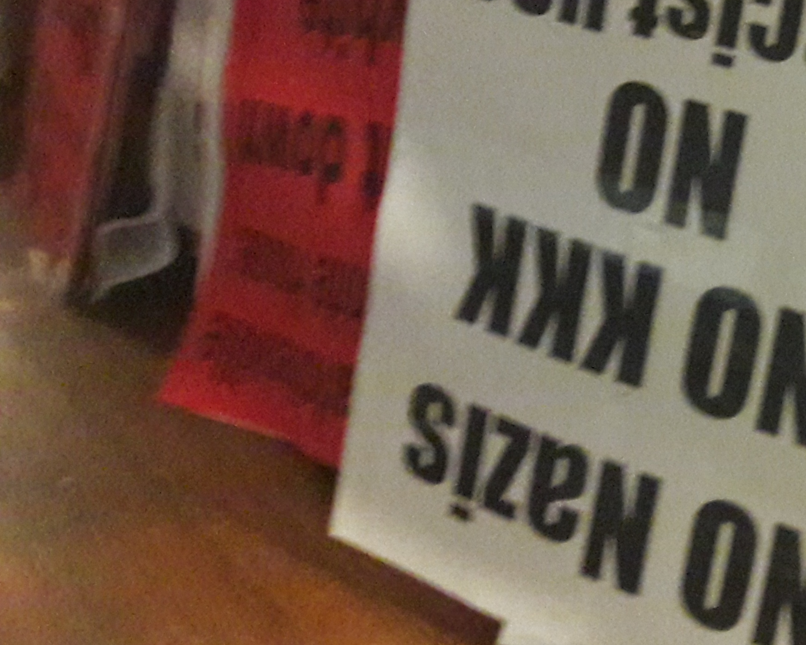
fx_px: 1551
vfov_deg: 23.5
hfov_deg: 26.1
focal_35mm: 65
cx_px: 957
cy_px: 267
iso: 800
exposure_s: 1/17
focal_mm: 3.7
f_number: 1.9
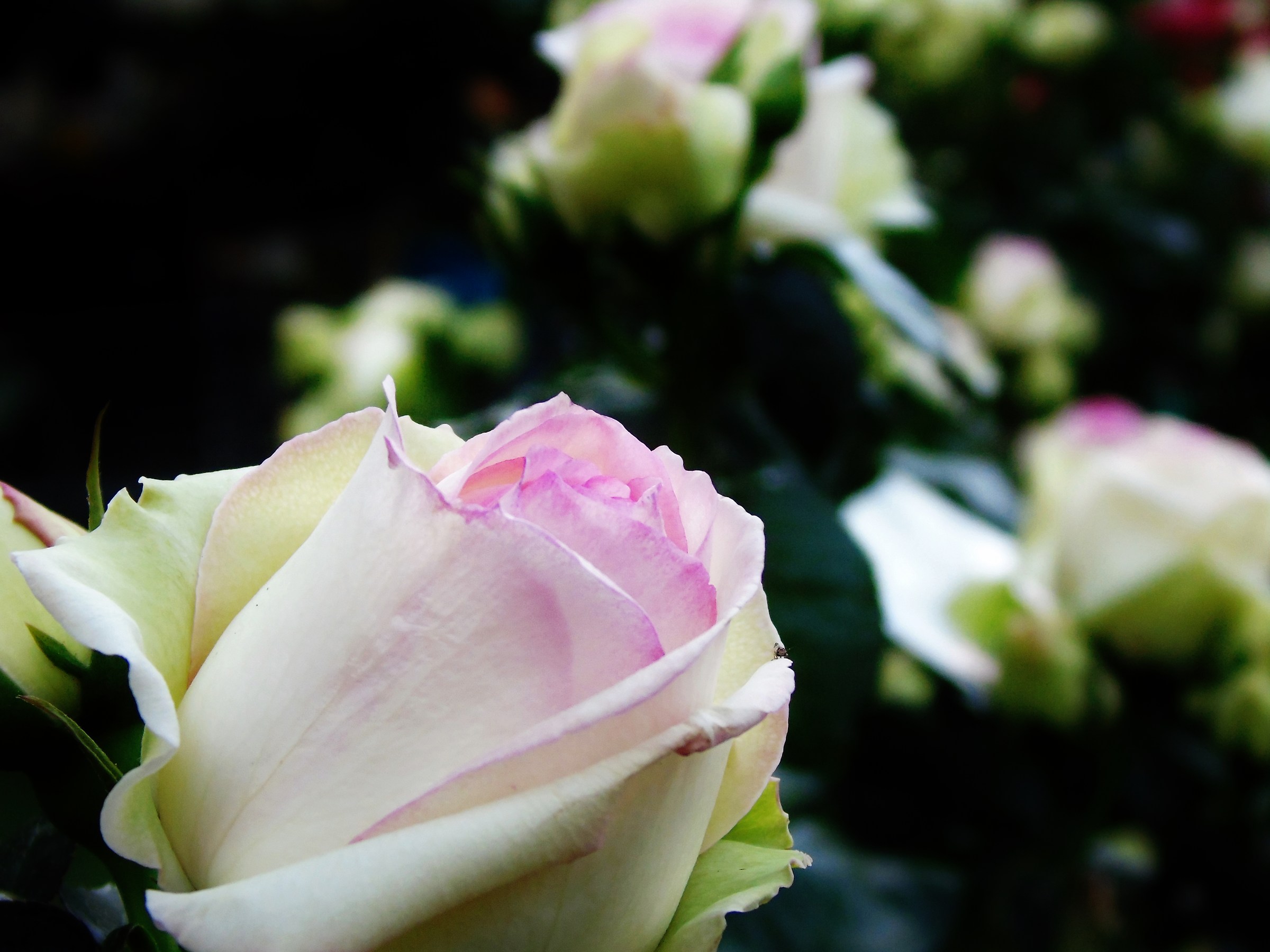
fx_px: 3008
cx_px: 635
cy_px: 476
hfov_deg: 23.8
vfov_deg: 18.0
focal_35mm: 82
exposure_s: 1/250
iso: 320
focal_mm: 15
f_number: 4.1
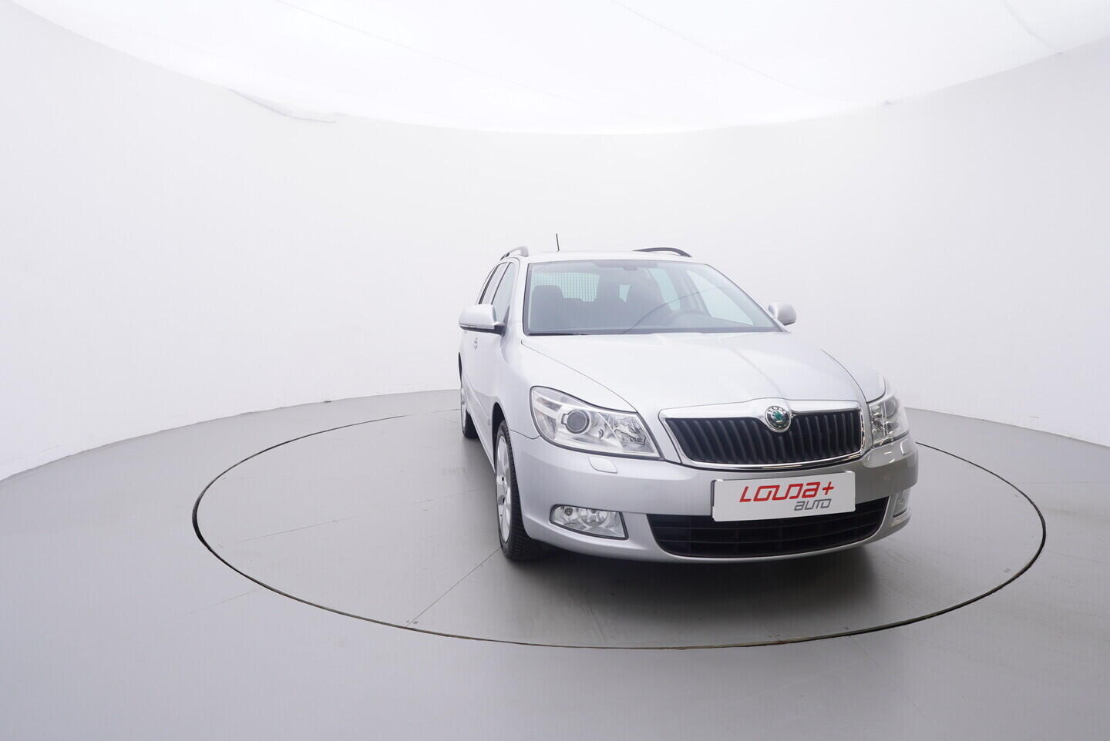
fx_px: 694
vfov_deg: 56.2
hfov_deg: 77.3
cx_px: 555
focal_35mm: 22
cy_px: 370
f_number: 5
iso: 200
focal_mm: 15
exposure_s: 1/80
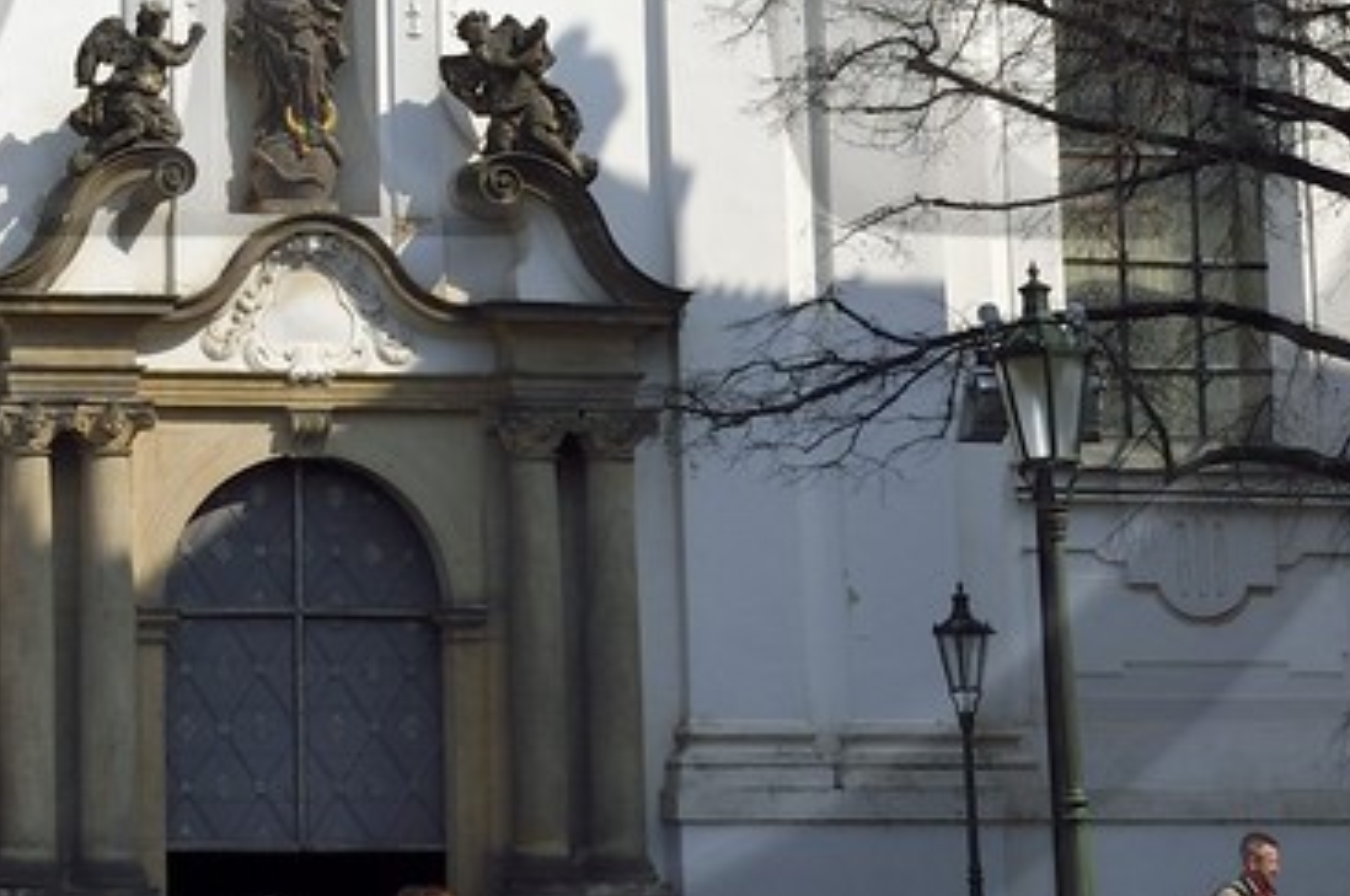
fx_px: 5730
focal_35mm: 153
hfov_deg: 13.3
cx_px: 103
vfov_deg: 8.8
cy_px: -361
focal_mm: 35
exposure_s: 1/250
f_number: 14
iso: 200
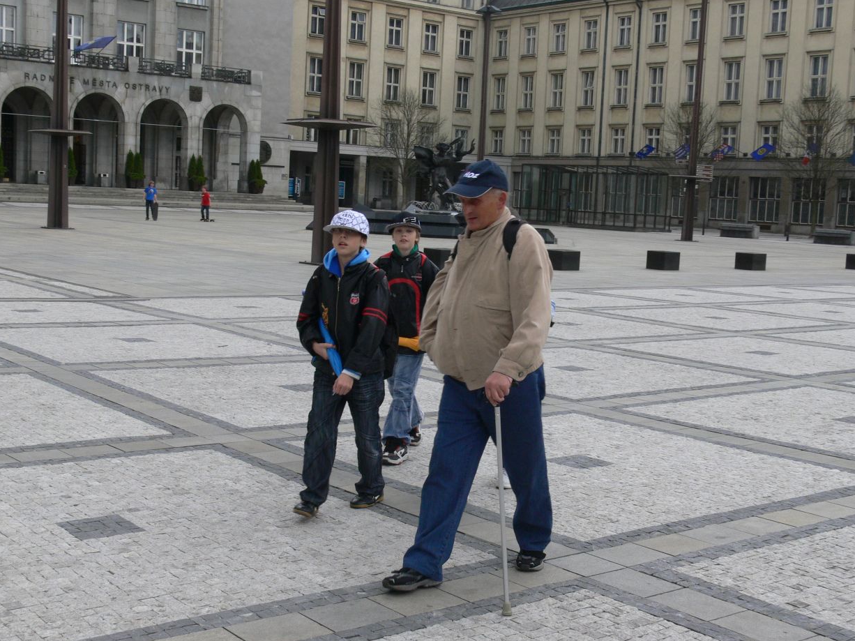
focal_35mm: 49
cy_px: 318
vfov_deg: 29.7
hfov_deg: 38.9
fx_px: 1210
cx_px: 420
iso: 100
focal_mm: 9.6
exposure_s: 1/160
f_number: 5.6
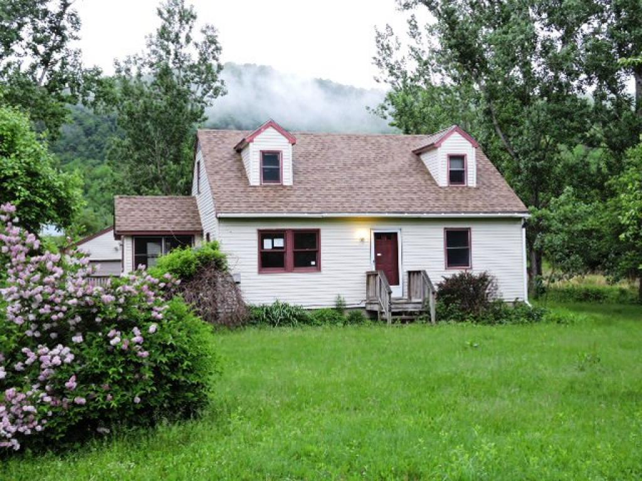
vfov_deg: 32.2
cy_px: 240
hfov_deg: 42.1
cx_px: 321
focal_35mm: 45
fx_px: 835
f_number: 4
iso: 320
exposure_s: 1/30
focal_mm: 8.1
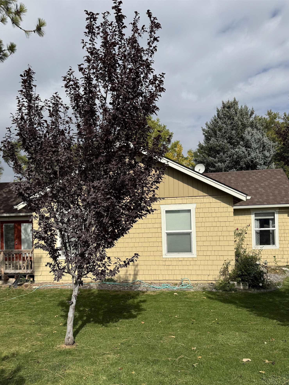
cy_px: 224
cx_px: 128
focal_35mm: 28
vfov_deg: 63.1
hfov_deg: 49.6
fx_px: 312
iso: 80
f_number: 1.78
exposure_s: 1/7092
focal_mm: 6.76
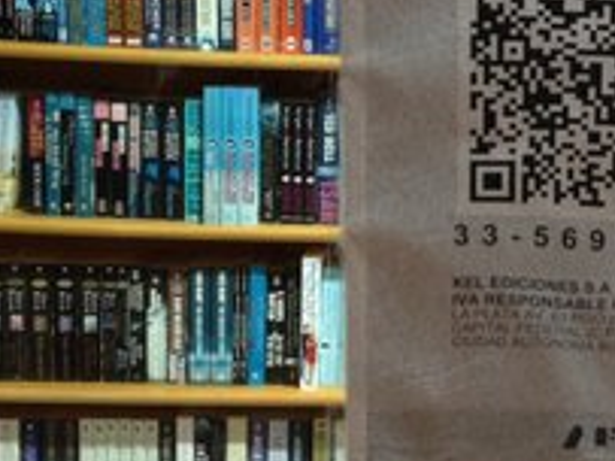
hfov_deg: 18.8
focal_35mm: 100
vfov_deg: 14.7
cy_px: 102
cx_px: 700
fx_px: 1776
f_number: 2.4
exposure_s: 1/20
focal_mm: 4.28
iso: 160
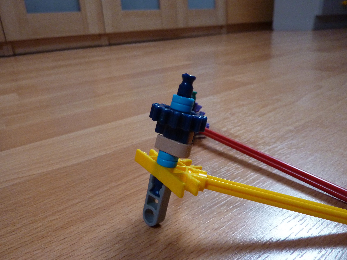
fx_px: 251
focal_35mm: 25
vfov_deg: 54.9
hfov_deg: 69.4
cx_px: 174
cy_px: 130
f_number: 3.3
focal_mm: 4.1
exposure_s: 1/25
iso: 400
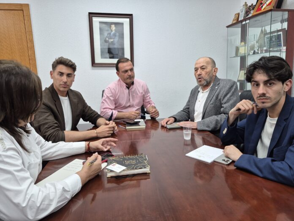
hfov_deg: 73.9
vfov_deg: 58.9
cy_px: 110
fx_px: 195
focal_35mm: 23
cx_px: 147
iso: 160
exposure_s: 1/100
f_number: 1.8
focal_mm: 5.4
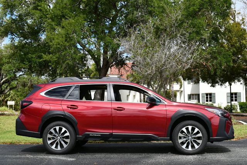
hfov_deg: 41.1
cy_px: 82
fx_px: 330
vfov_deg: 28.1
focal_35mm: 48
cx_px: 124
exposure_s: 1/250
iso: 100
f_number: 8
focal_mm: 24
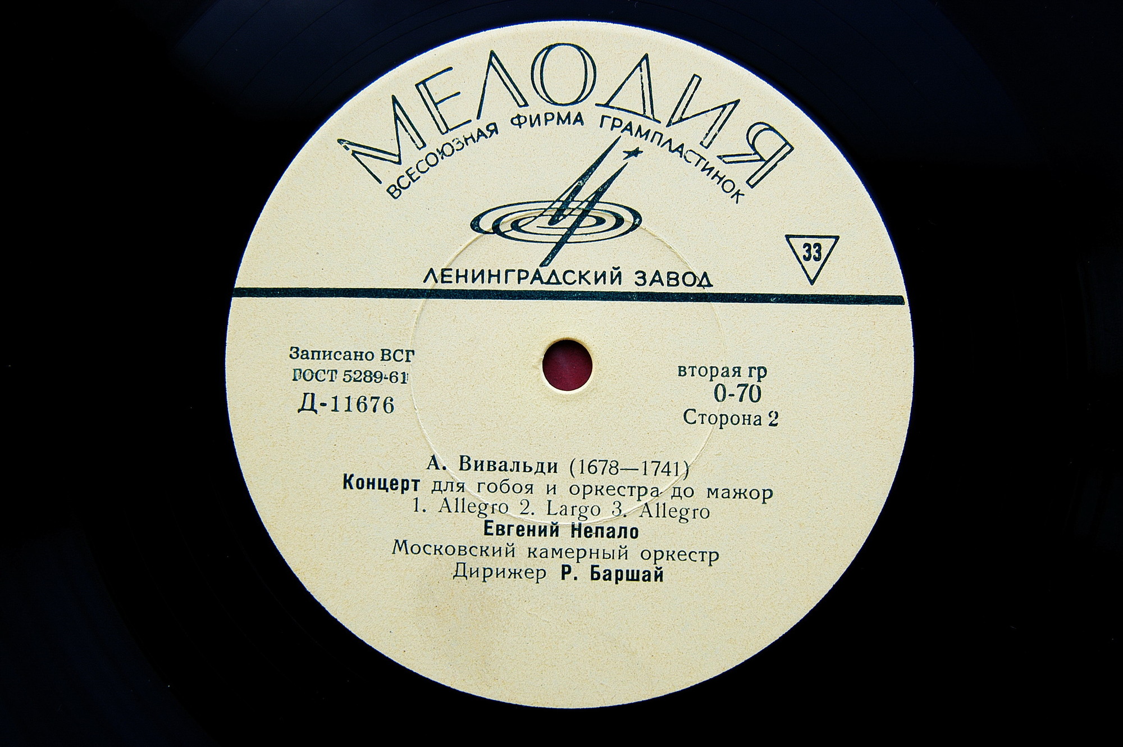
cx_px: 562
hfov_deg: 37.9
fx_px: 1636
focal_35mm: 52
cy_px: 374
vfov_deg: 25.7
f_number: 5
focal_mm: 35
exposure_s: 1/90
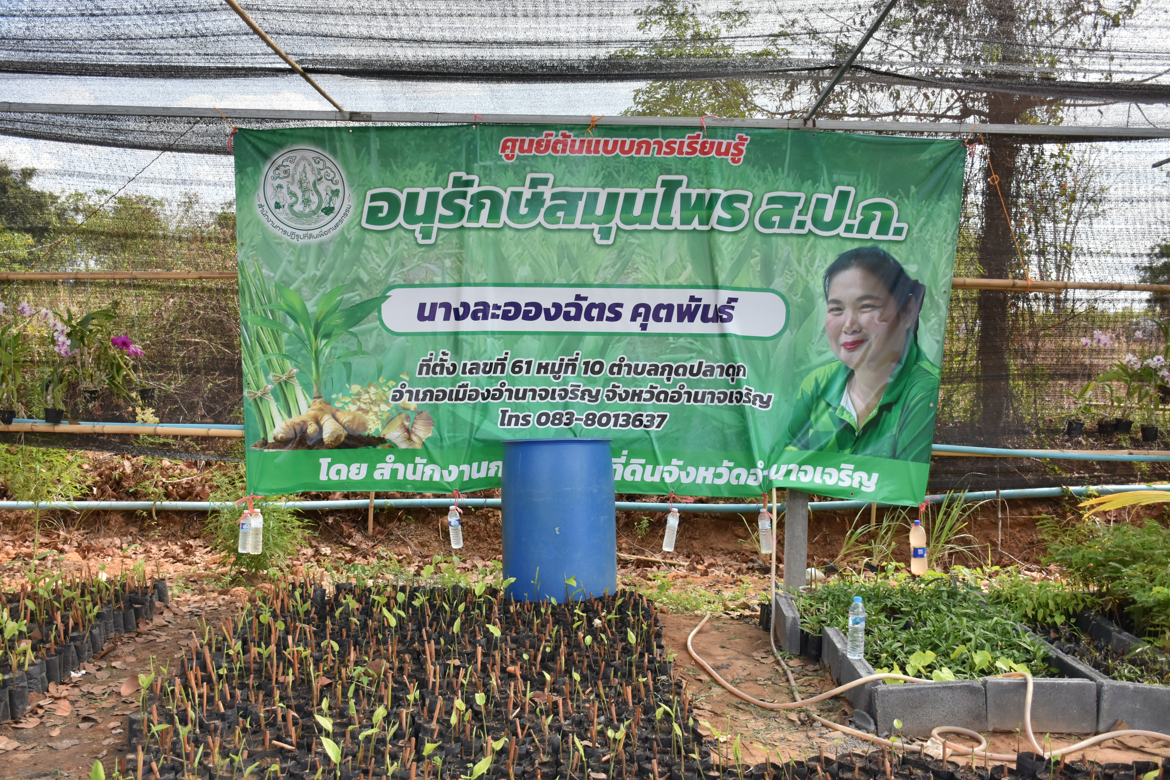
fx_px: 1121
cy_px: 390
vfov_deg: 38.4
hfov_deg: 55.1
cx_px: 585
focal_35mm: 34
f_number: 3.8
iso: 320
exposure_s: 1/1000
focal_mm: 23
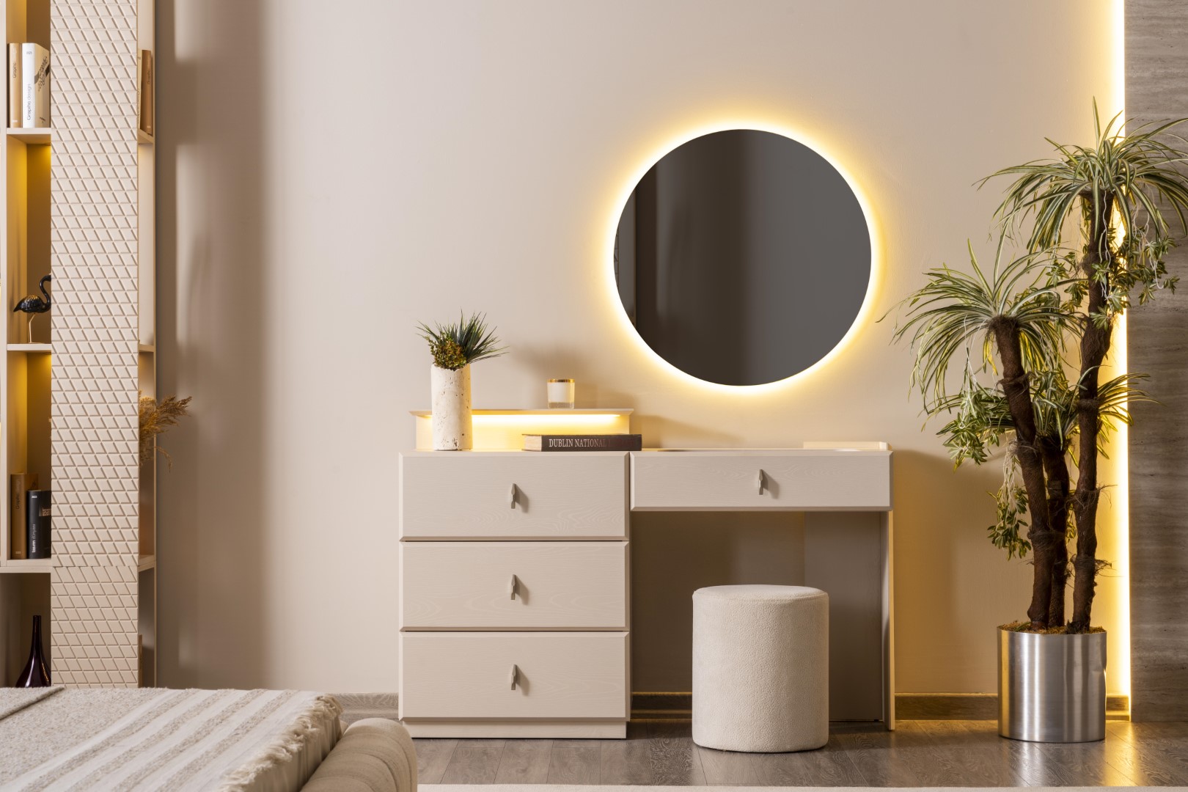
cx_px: 594
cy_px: 396
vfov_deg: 19.5
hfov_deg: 28.8
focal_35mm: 70
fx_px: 2310
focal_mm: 70
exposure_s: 1
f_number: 13
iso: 100
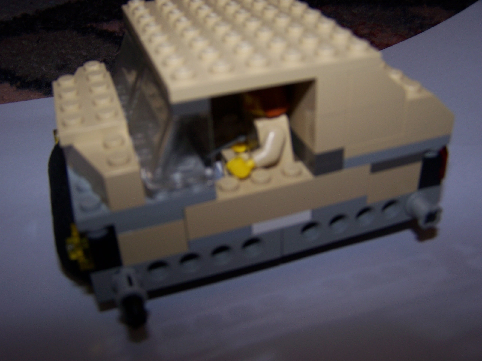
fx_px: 529
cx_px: 241
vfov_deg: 37.7
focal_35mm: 38
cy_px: 180
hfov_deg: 49.0
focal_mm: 6.3
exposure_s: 1/60
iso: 80
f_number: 2.8
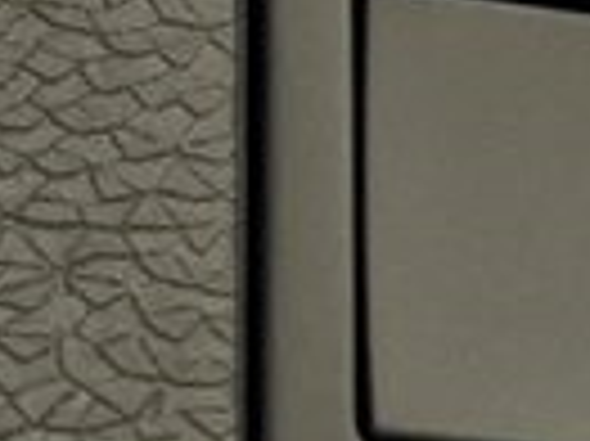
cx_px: 770
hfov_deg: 9.2
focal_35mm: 211
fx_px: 3593
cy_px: 50
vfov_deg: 7.0
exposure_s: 1/24
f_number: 1.8
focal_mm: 4.44
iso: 511
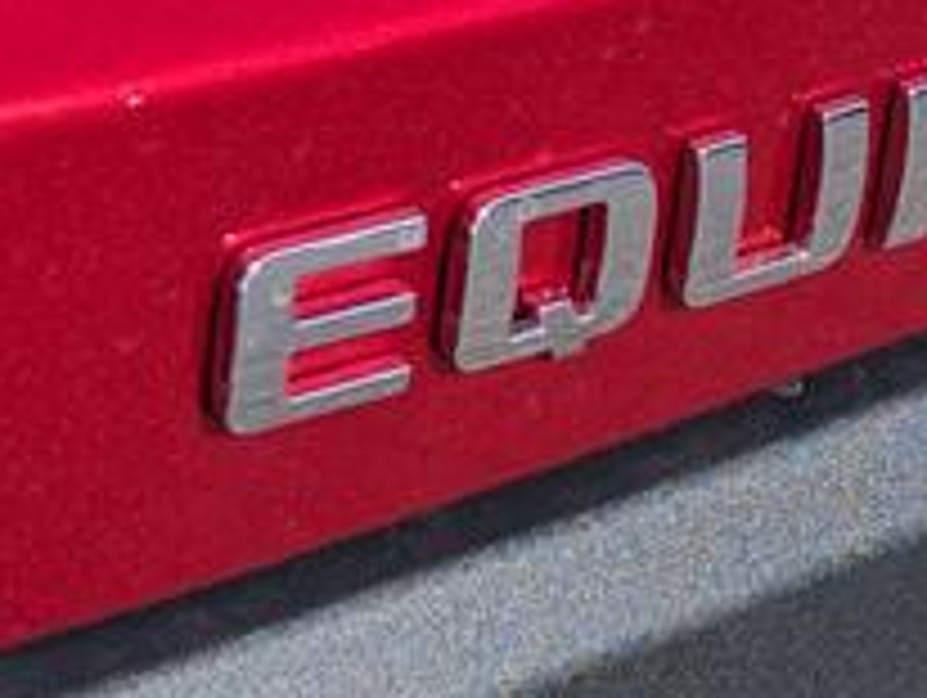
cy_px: 59
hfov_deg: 12.8
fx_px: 4075
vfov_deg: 9.7
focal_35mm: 152
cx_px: 1004
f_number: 1.68
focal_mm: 6.9
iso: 22
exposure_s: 1/2500
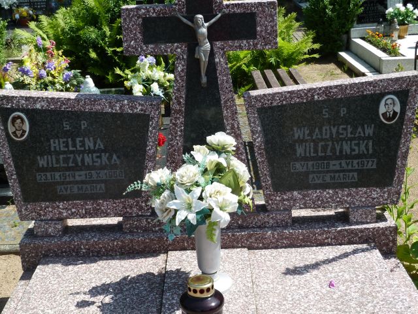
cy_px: 157
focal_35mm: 55
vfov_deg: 26.6
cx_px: 209
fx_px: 664
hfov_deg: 34.9
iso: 80
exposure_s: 1/320
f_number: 3.9
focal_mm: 9.1
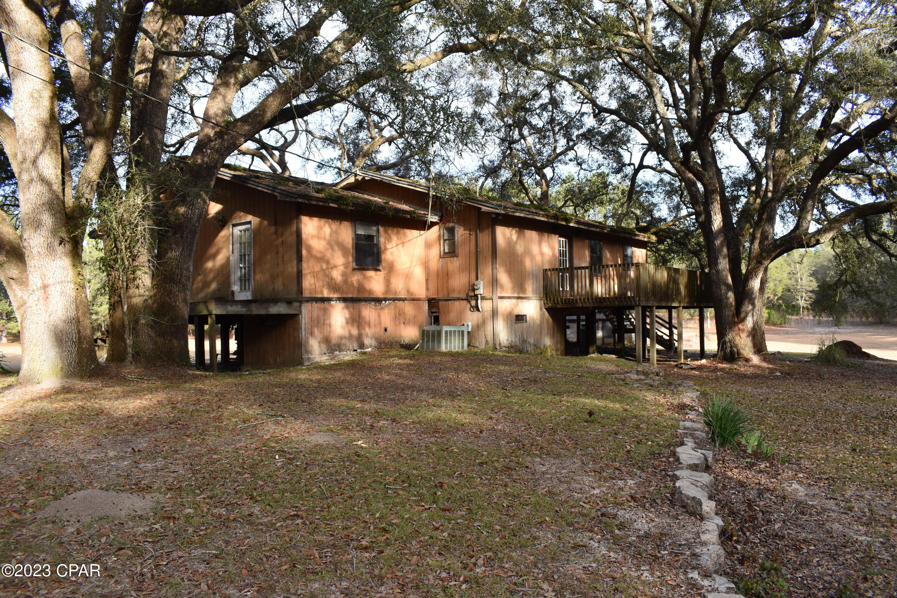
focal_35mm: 27
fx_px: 673
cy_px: 299
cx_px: 448
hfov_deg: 67.4
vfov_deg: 47.9
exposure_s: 1/200
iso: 400
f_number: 7.1
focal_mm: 18
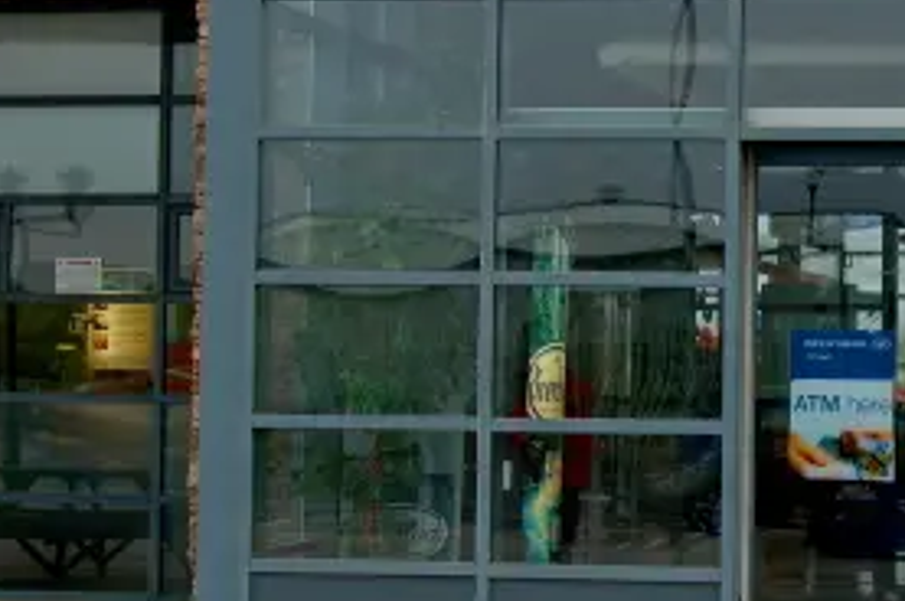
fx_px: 2611
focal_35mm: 104
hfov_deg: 19.0
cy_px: 214
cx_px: 957
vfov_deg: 13.1
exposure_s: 1/25
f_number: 7.1
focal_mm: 30
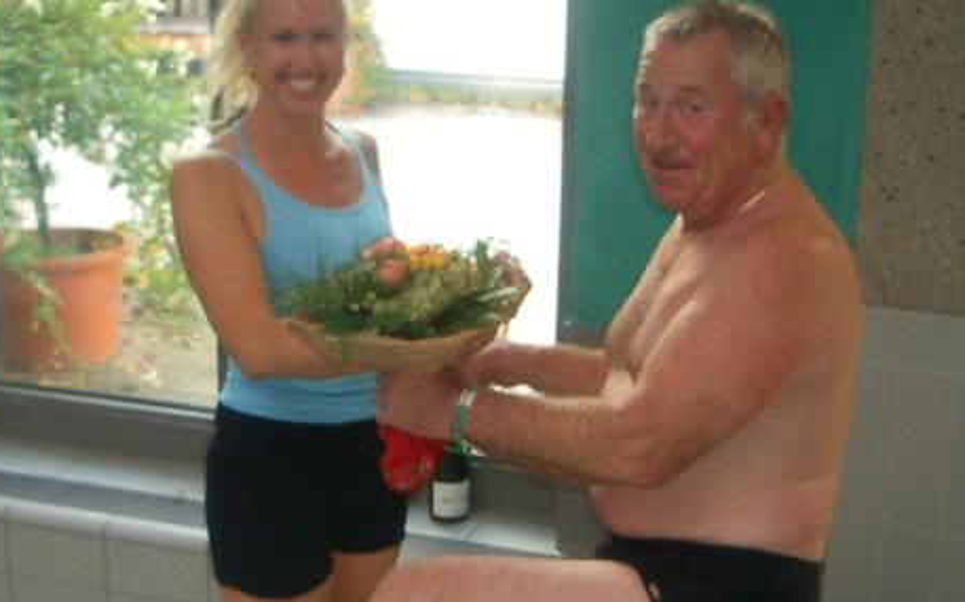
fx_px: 1708
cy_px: 414
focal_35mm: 65
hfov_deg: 31.5
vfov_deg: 19.9
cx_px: 410
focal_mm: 5.8
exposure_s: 1/40
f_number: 2.6
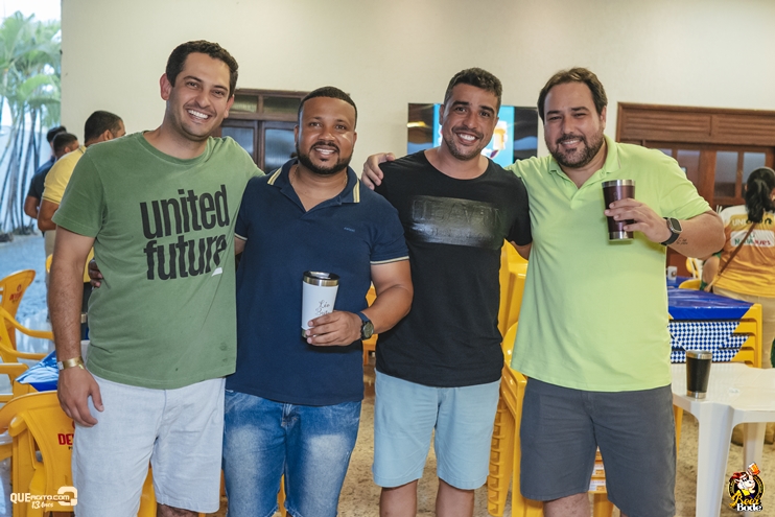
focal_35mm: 36
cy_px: 258
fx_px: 775
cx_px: 388
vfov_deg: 36.9
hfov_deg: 53.1
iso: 2500
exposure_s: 1/200
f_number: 2.5
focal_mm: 24
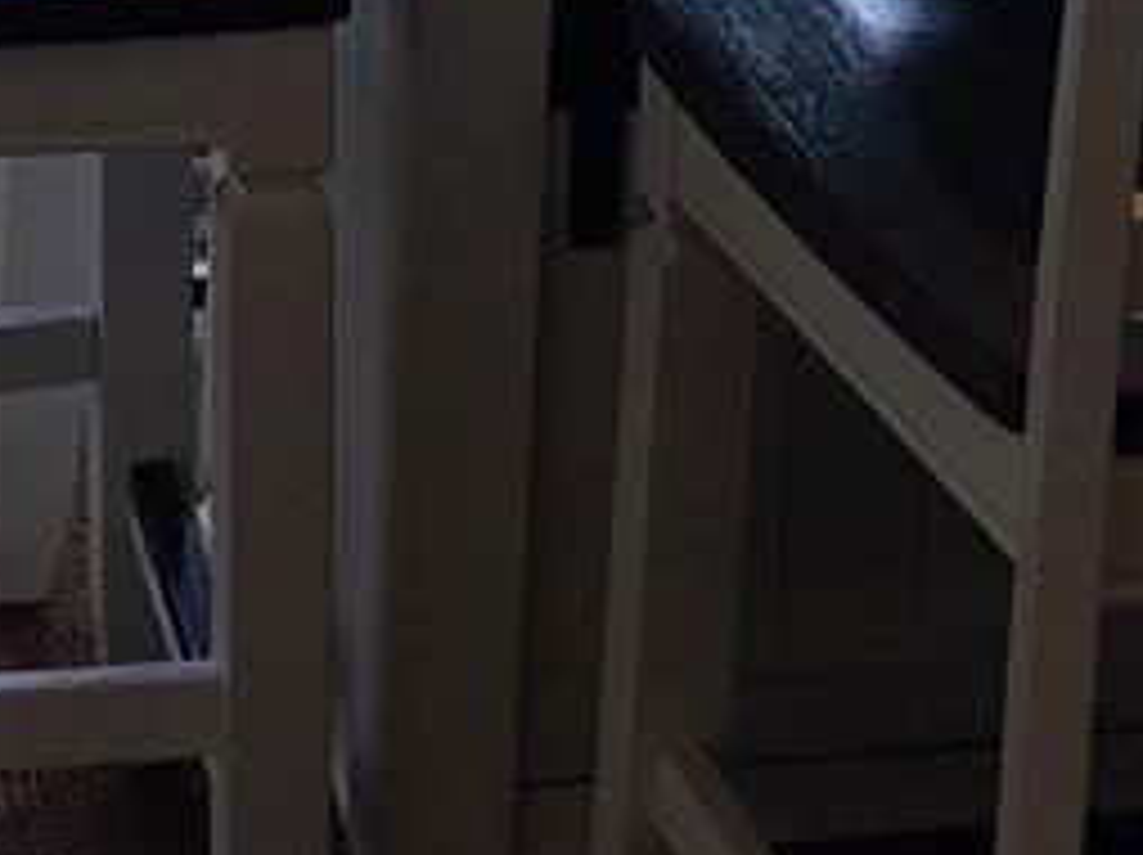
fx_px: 5410
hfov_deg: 12.1
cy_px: -1318
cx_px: 612
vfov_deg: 8.2
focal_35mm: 164
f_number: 1.8
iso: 40
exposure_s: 1/155
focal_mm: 5.4
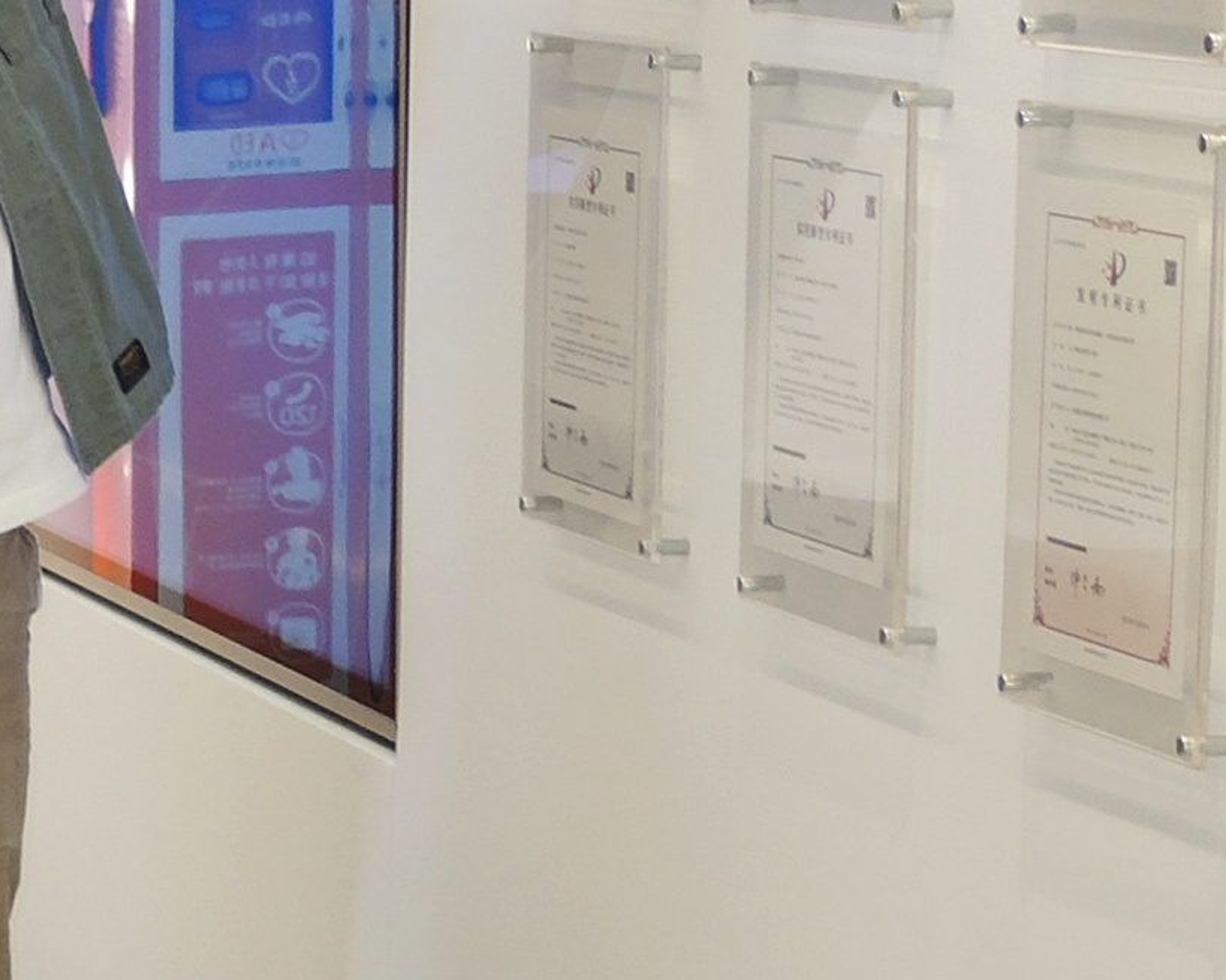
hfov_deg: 12.5
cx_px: -1255
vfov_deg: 11.4
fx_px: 4898
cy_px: 659
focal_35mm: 135
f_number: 2
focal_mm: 6.5
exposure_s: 1/40
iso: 90
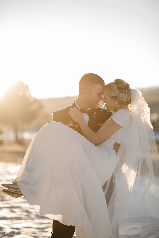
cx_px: 80
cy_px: 119
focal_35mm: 85
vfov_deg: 23.9
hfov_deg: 16.1
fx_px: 563
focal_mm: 85
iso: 200
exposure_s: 1/1250
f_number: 2
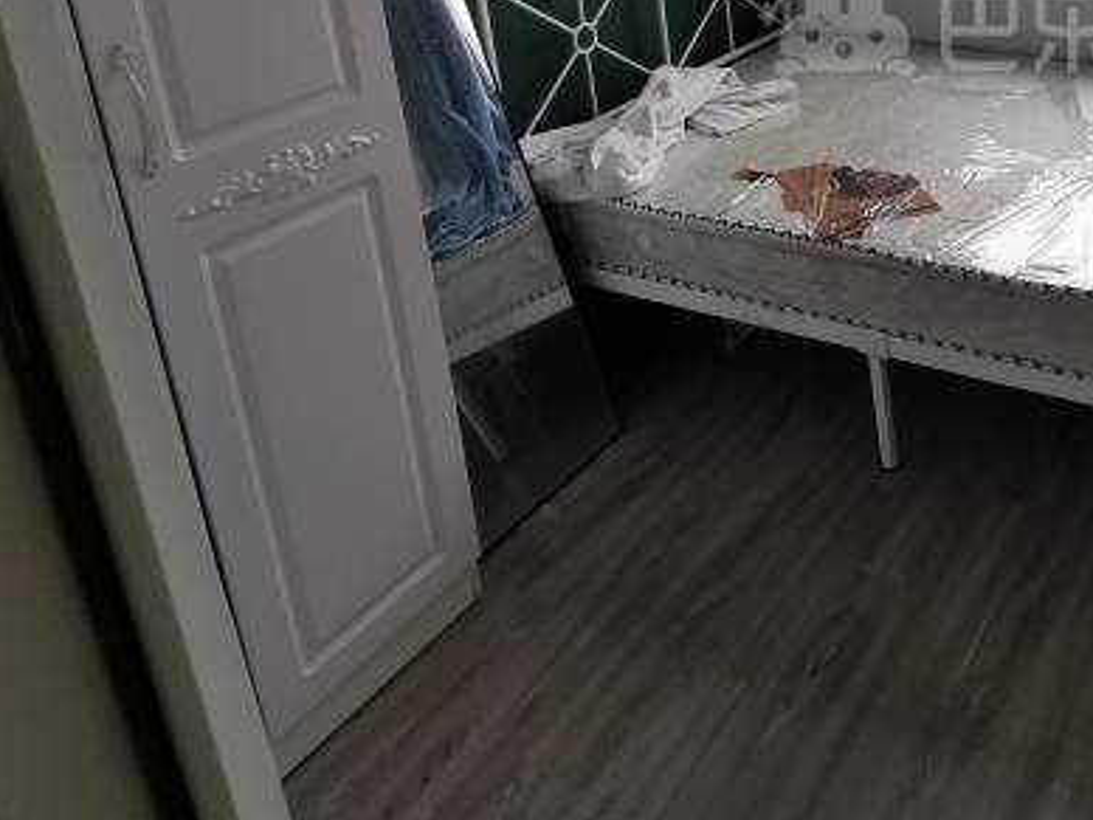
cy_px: 0
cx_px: 983
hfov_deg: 49.4
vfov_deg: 38.2
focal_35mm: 33
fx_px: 1042
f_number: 2.2
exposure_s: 1/104
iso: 50
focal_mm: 2.35
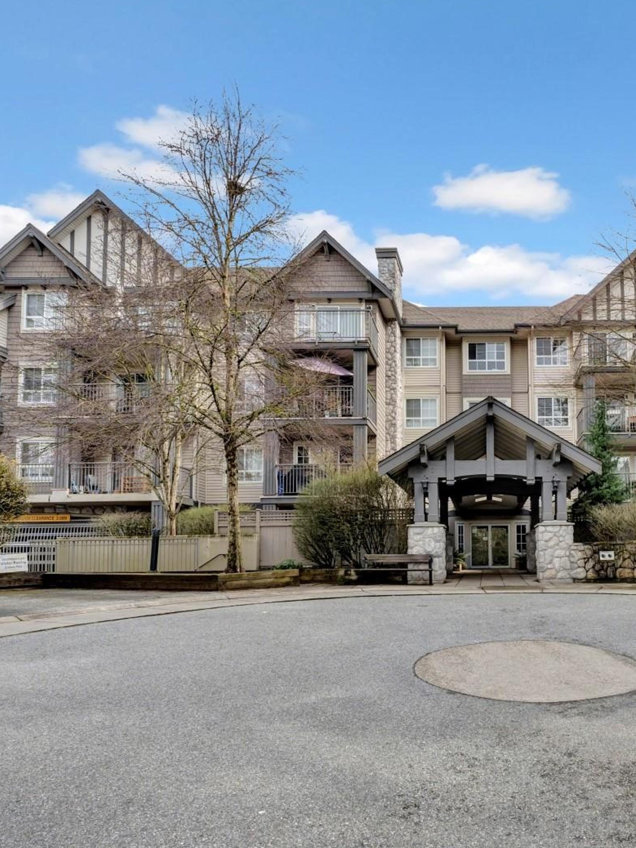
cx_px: 463
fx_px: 514
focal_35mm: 21
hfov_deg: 60.6
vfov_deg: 79.0
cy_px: 433
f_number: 8
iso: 400
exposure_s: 1/500
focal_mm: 14
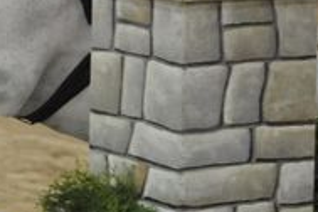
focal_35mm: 508
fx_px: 4487
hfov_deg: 4.1
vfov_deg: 2.7
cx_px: 101
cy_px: 44
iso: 6400
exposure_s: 1/400
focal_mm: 150
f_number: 2.8
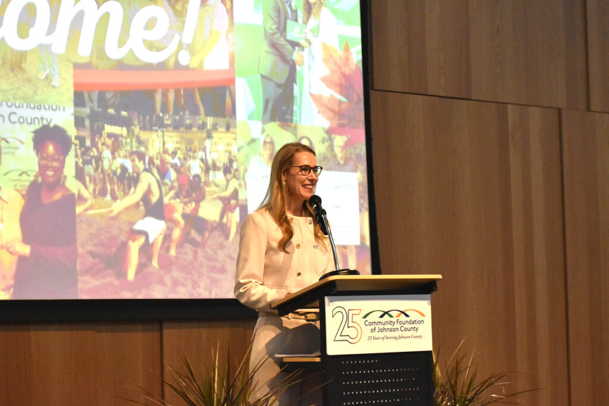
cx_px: 304
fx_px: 1776
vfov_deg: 13.0
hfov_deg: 19.5
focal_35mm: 105
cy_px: 203
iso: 3200
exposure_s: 1/250
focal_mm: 70
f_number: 5
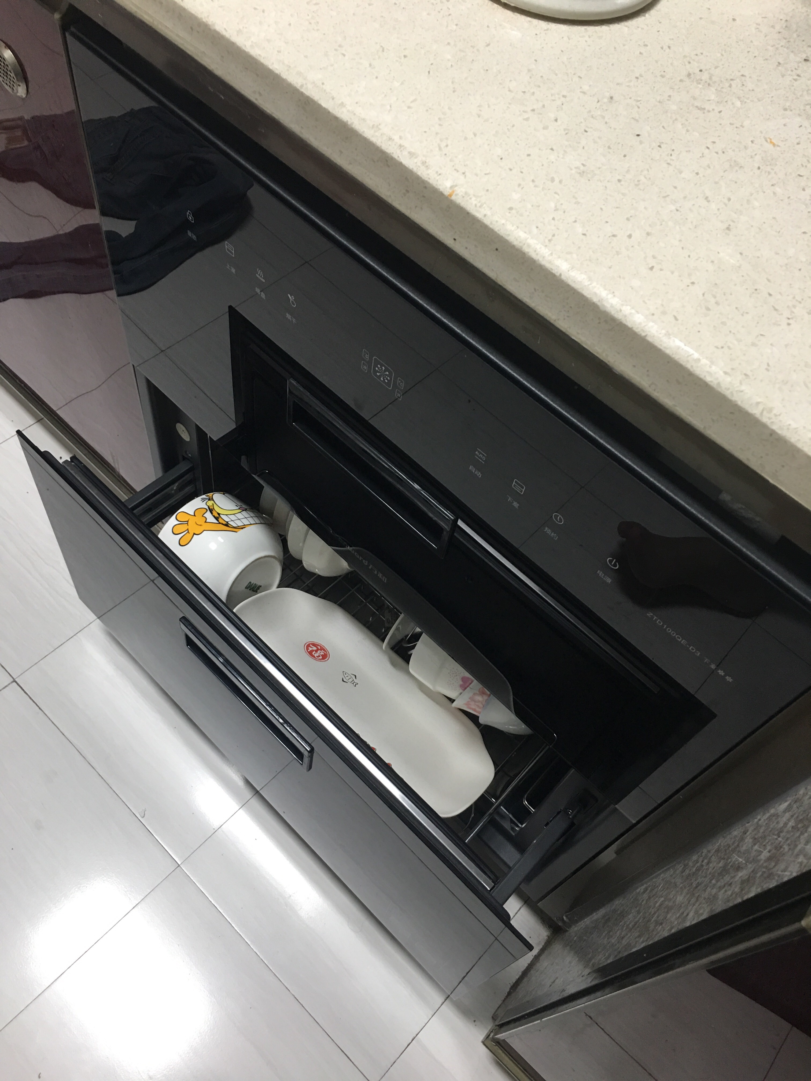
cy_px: 540
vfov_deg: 61.7
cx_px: 406
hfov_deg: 48.2
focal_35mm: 29
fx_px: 906
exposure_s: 1/17
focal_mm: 4.15
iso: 64
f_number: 2.2
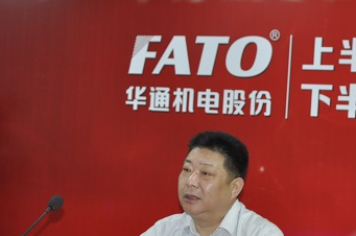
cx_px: 260
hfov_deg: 17.6
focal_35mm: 116
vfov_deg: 11.7
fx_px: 1145
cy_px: 171
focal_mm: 44
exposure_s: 1/60
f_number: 4.2
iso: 800
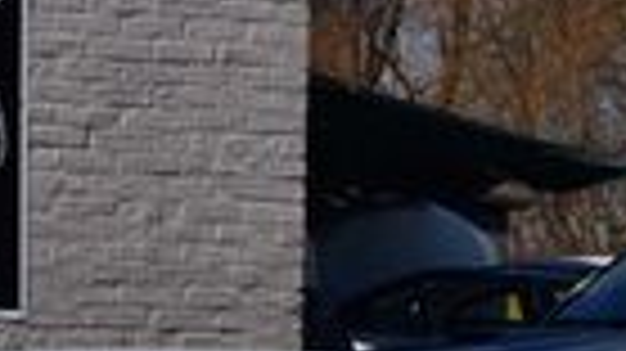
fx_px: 4811
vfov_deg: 4.1
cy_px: 630
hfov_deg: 7.4
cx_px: 473
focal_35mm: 290
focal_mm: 40
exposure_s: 1/1000
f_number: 13
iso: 200
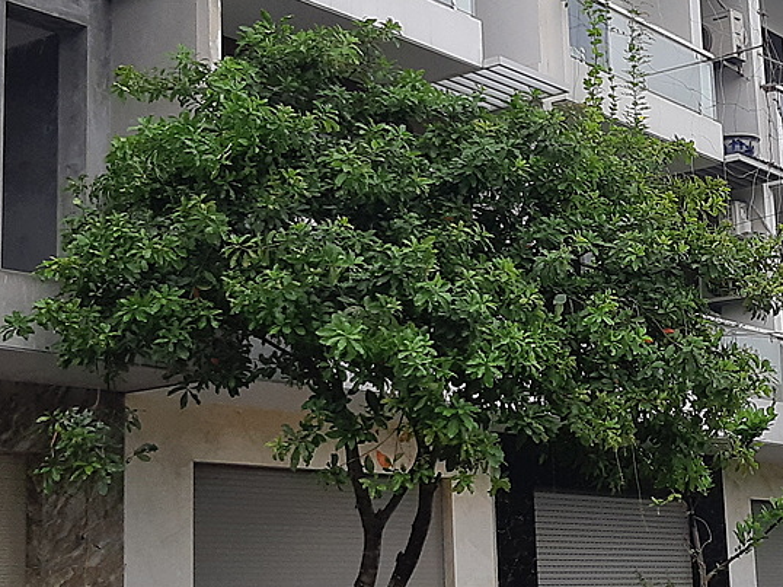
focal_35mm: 58
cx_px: 677
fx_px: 1311
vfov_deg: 25.2
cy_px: 245
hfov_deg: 31.9
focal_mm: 3.93
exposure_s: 1/225
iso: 40
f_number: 1.7
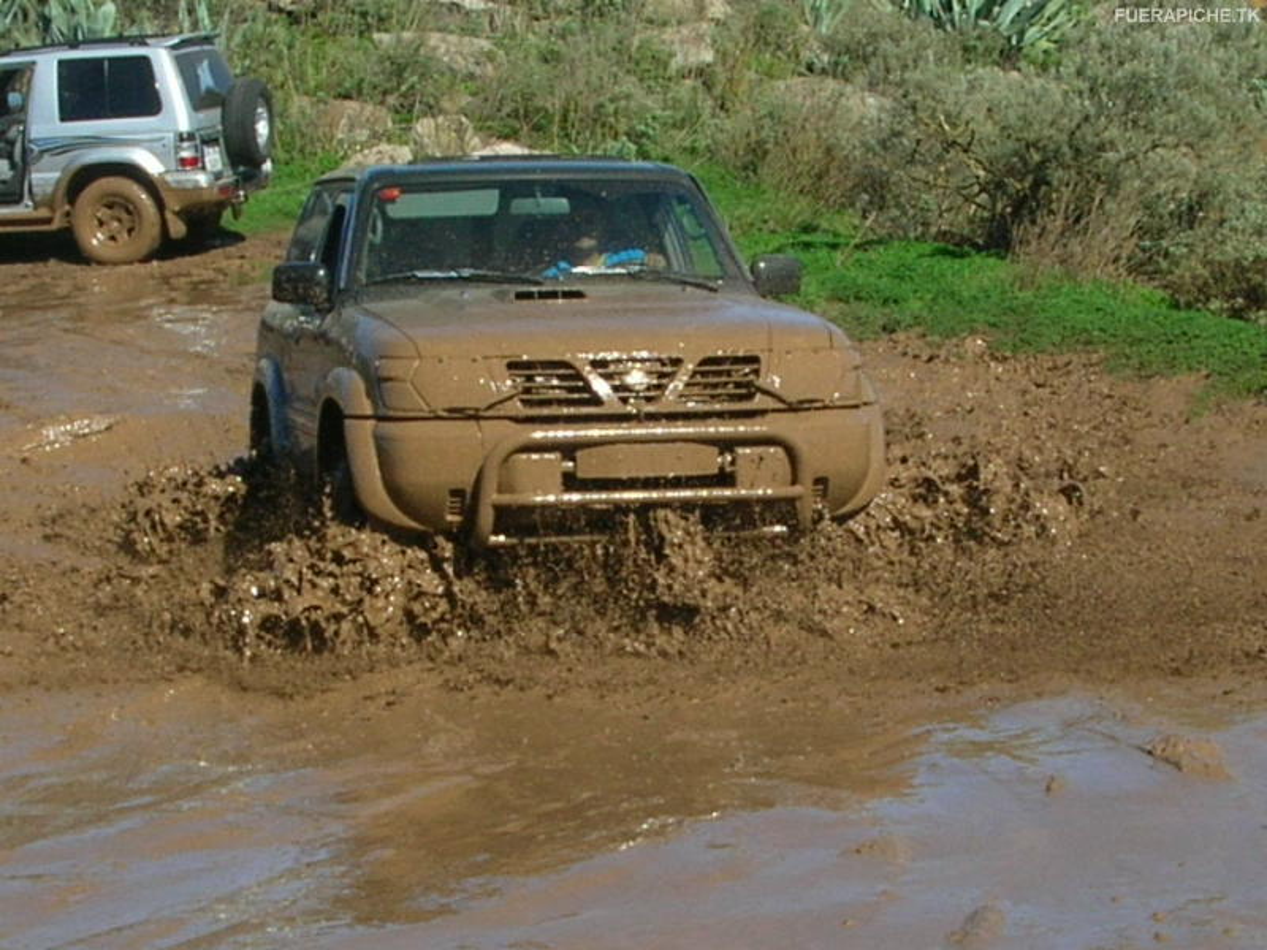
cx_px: 634
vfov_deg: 40.7
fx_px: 1281
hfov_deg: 52.6
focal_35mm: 35
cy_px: 475
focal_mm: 5.8
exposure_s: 1/350
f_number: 5.6
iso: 50
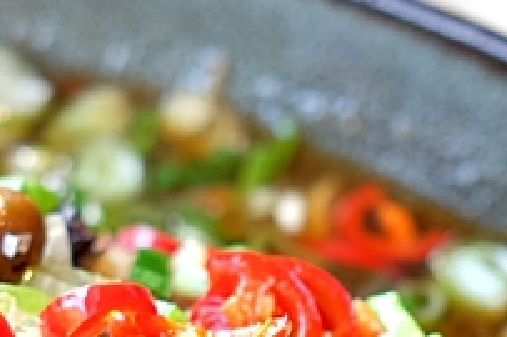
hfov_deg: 13.2
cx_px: 120
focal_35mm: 155
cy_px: 512
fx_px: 2181
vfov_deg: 8.6
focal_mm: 23
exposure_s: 1/70
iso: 250
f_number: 2.5
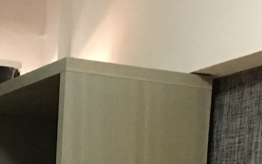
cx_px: 9
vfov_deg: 7.0
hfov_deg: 12.5
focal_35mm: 166
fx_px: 1185
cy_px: 508
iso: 250
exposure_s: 1/33
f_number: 2.2
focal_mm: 4.15
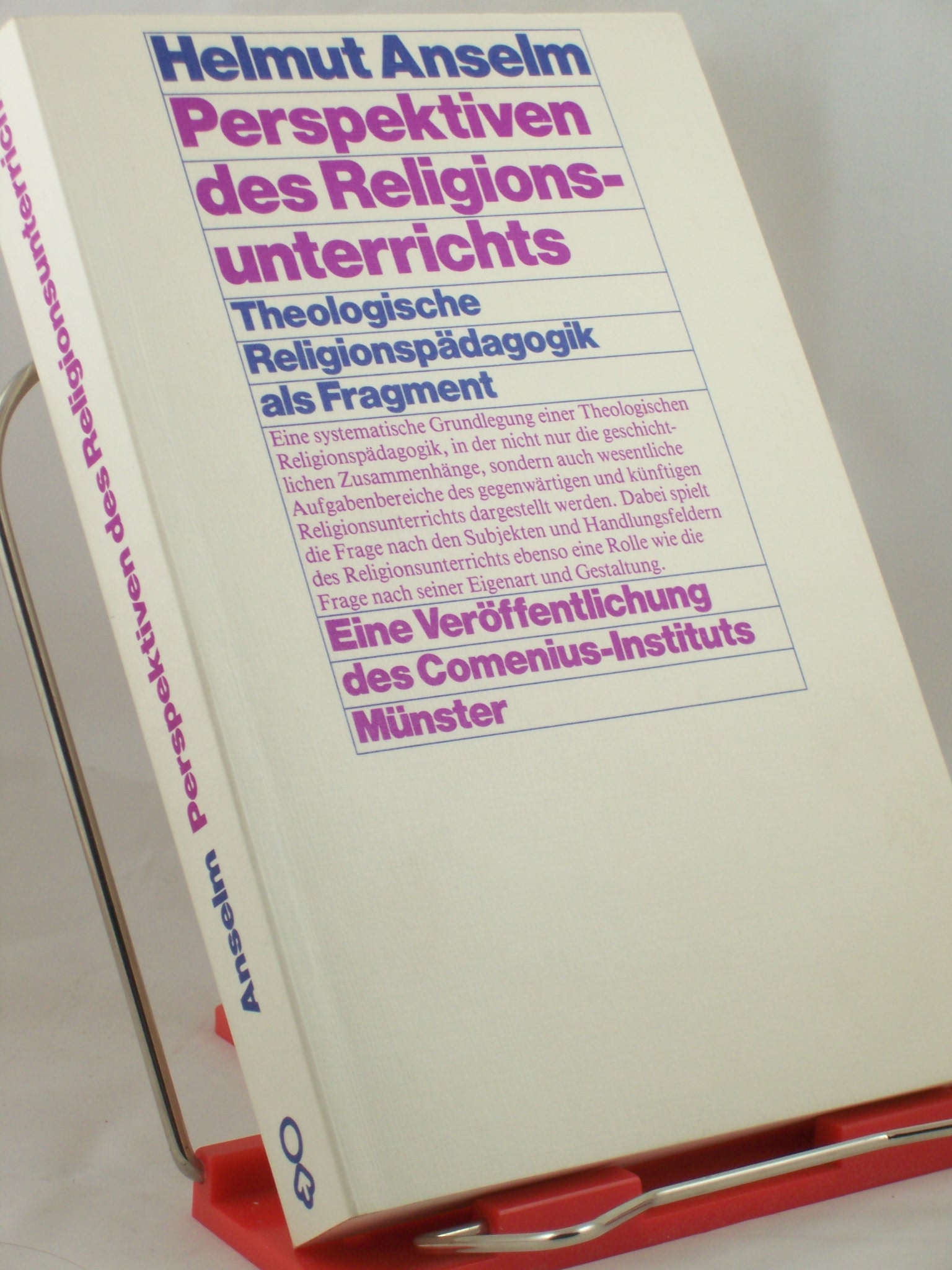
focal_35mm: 102
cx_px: 476
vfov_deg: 19.3
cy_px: 635
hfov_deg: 14.5
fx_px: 3740
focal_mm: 16.8
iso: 100
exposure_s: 1/100
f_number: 4.6
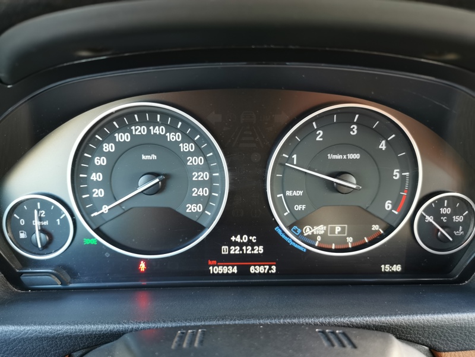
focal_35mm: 27
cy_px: 178
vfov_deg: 51.4
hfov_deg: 65.3
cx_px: 238
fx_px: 370
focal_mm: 5.58
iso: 320
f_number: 1.8
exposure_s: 1/50
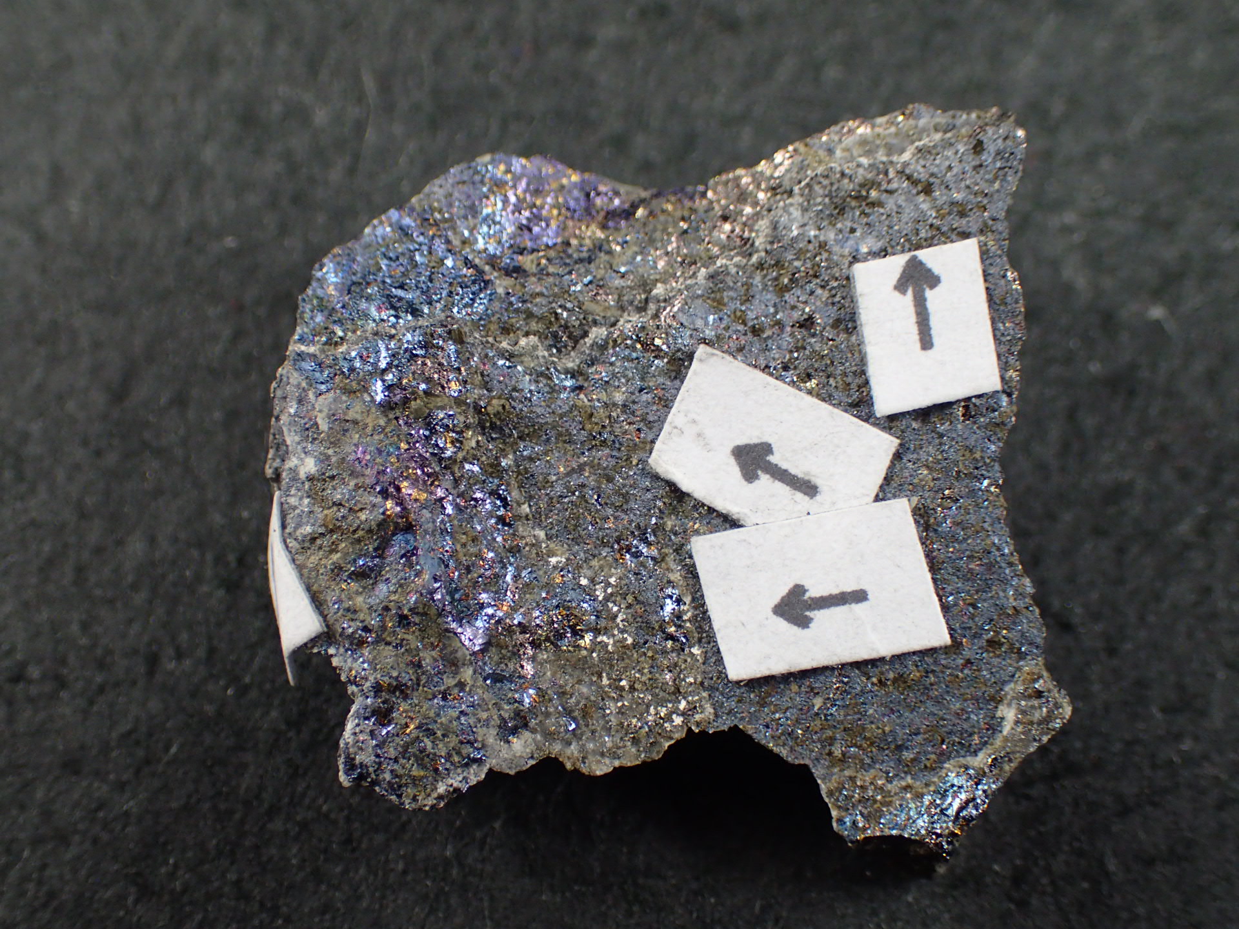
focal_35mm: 49
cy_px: 464
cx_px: 620
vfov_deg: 29.7
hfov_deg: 38.9
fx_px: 1754
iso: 320
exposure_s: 1/200
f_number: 3.2
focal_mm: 8.99
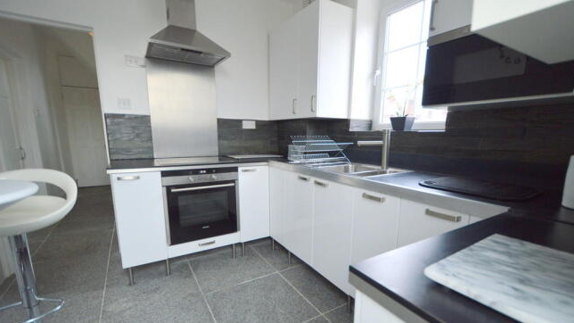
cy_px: 187
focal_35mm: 16
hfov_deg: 99.4
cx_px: 287
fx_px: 243
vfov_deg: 66.6
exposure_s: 1/60
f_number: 3.5
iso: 640
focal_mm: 10
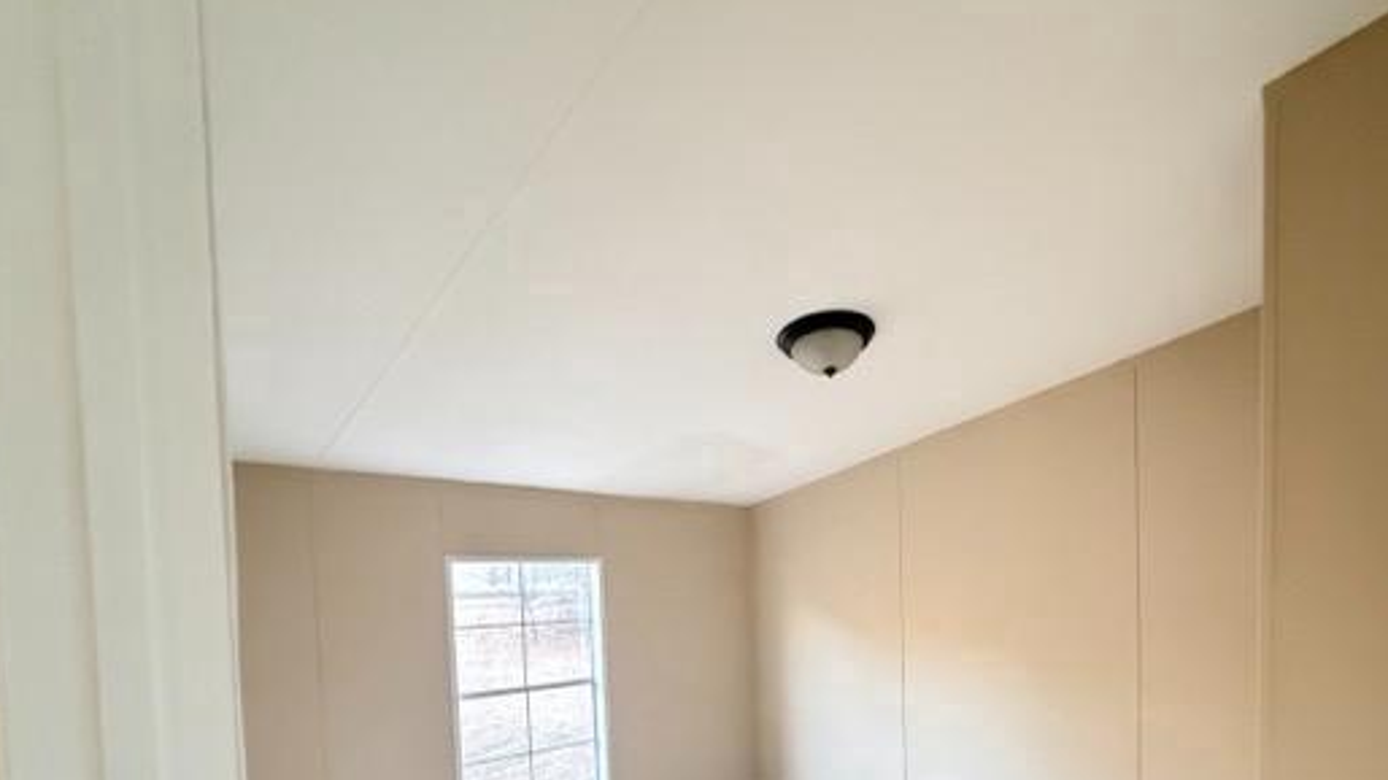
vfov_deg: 54.5
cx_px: 832
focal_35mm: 19
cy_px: 618
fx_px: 699
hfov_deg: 88.5
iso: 800
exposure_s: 1/60
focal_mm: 2.22
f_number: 2.2
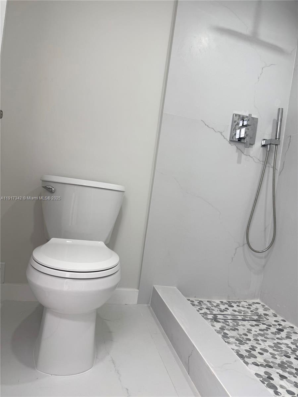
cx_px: 149
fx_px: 275
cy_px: 198
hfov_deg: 56.8
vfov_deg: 71.6
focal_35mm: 24
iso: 64
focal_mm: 6.76
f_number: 1.78
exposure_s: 1/120
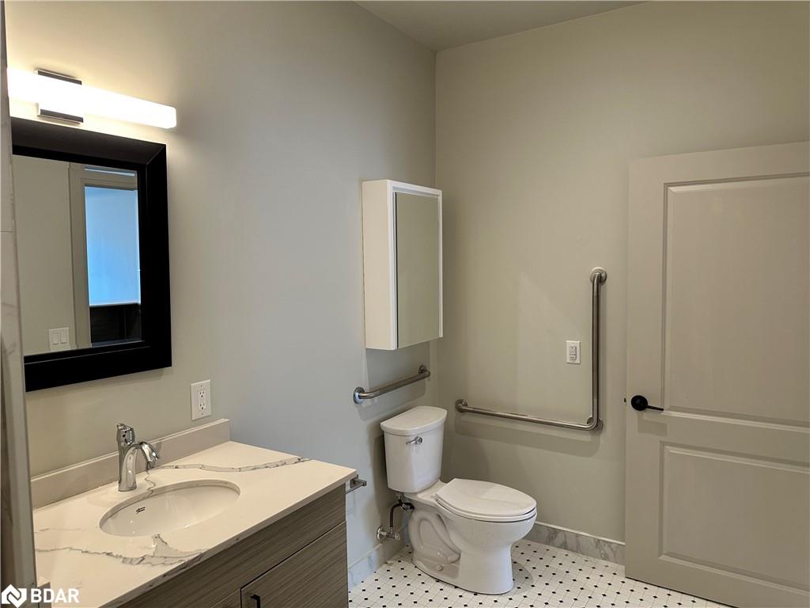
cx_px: 405
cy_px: 304
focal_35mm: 24
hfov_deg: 71.6
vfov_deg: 56.8
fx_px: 562
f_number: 1.78
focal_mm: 6.86
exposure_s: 1/120
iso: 160
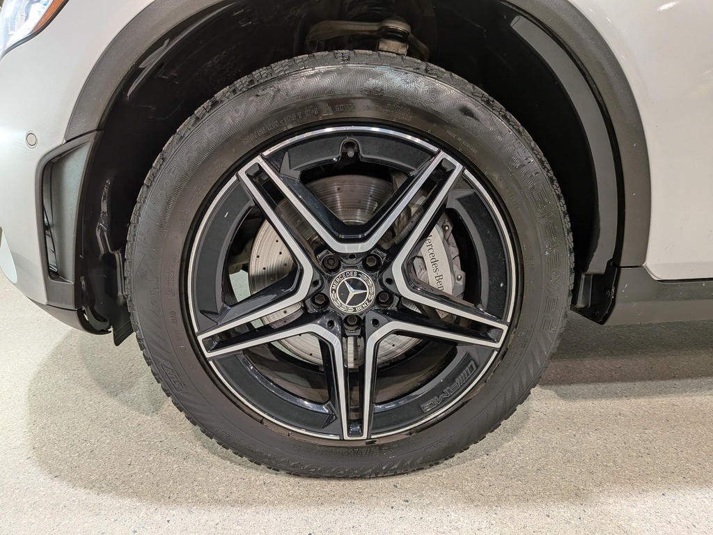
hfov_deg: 71.6
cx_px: 356
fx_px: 494
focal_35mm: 24
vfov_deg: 56.8
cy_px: 268
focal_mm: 4.53
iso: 26
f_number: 1.7
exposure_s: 1/24
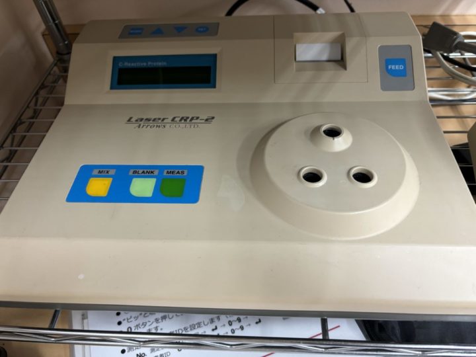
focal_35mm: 26
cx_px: 238
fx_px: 358
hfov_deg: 67.3
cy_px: 178
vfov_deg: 53.1
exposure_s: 1/60
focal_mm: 5.96
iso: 250
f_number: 1.6
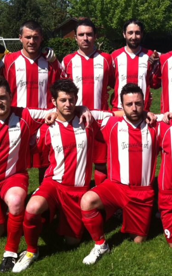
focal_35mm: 63
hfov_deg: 20.6
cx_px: 114
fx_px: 473
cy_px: 131
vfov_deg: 32.5
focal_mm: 3.85
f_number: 2.8
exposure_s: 1/1312
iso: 80
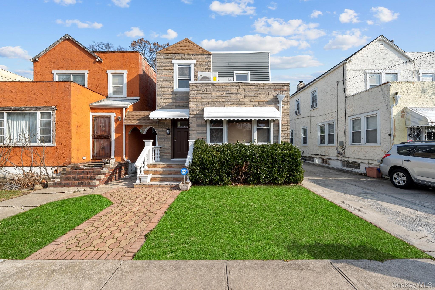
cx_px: 218
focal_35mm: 14
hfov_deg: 104.3
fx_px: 169
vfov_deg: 81.2
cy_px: 145
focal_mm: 14
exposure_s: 1/250
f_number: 8
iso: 320
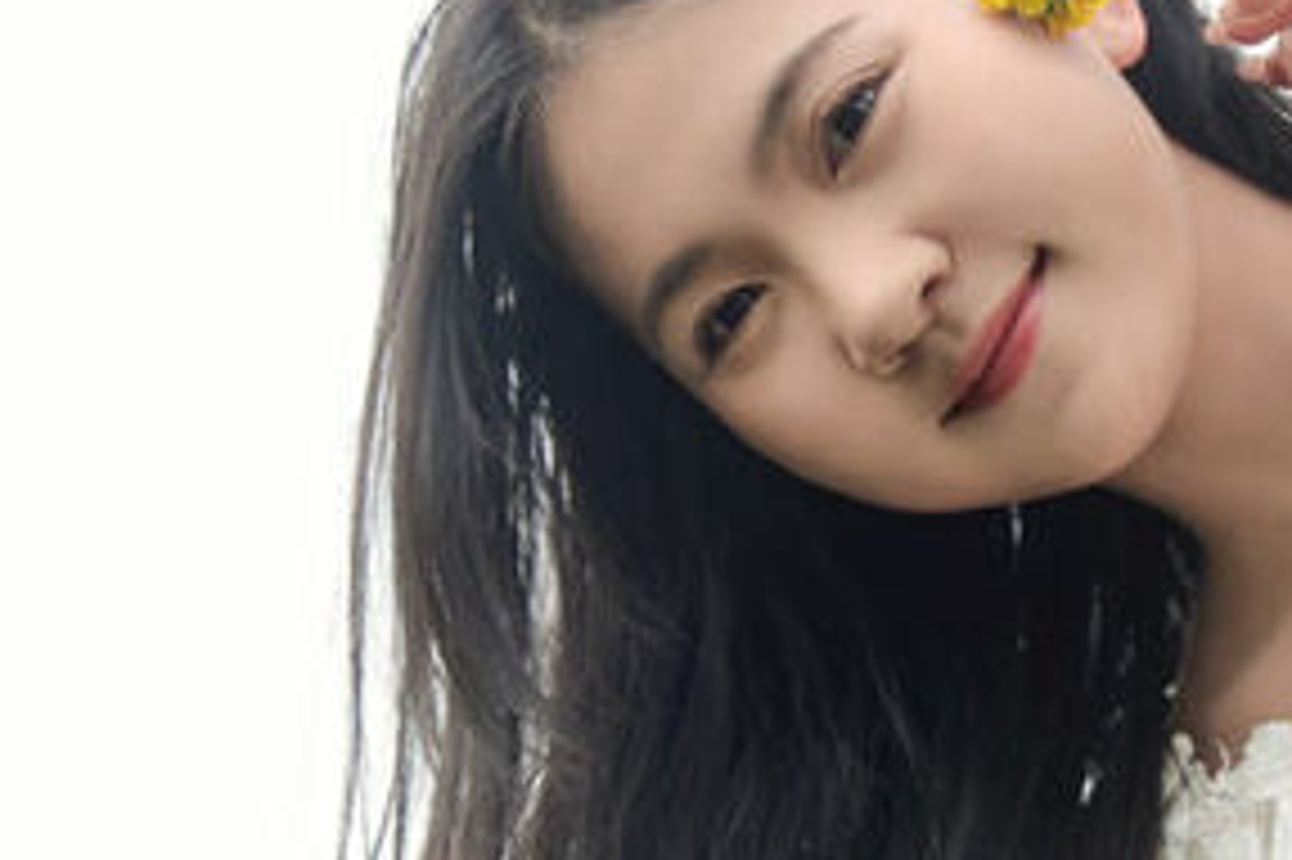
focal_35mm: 128
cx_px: 1472
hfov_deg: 15.5
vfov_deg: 10.7
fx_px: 4591
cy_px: 684
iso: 100
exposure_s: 1/250
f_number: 2.8
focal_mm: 35
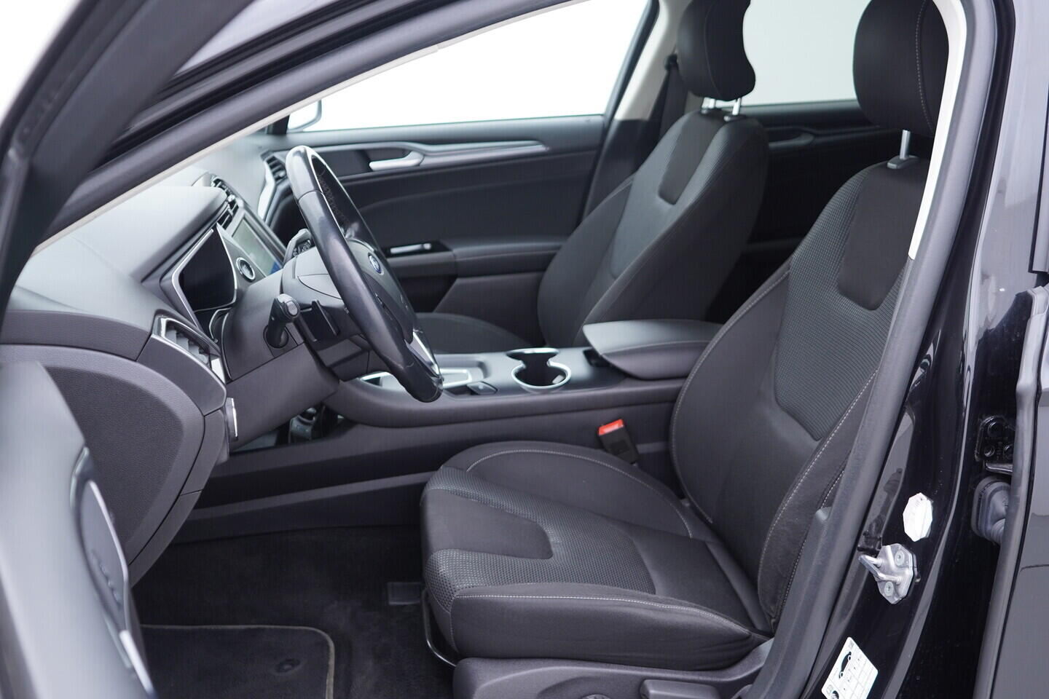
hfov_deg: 53.1
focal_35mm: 36
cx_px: 524
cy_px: 350
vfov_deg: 36.9
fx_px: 1049
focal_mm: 24
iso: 250
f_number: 2.8
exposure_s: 1/40
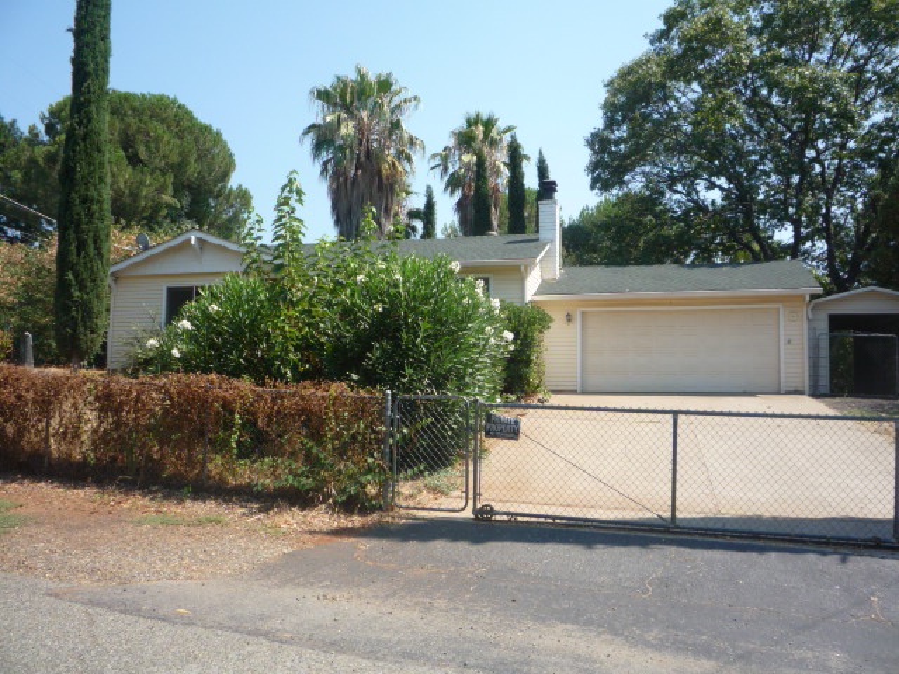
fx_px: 779
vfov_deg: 46.8
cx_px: 450
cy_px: 337
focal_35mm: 30
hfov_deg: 60.0
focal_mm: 5.2
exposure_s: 1/400
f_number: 4
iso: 100
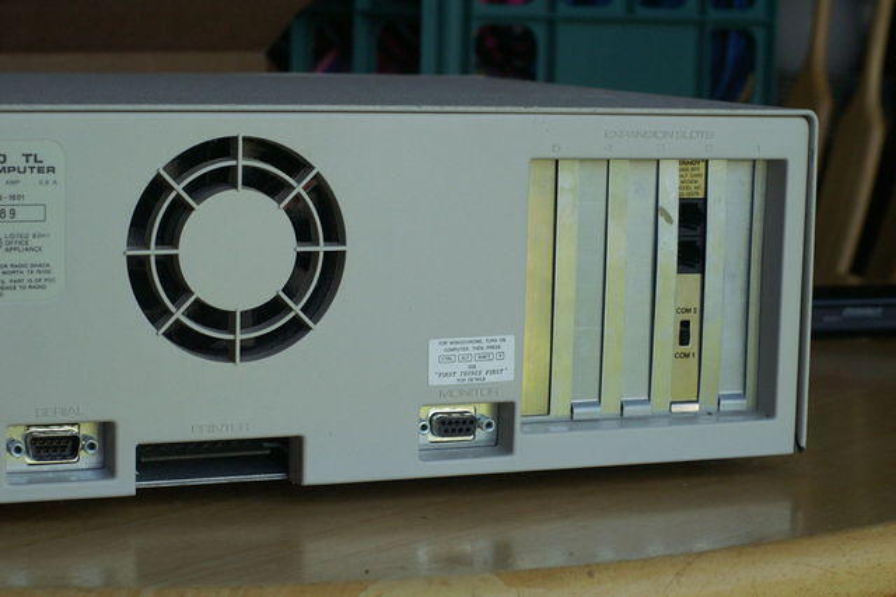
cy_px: 298
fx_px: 1866
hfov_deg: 27.0
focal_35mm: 75
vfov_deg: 18.2
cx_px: 448
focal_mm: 50
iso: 800
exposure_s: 1/200
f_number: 9
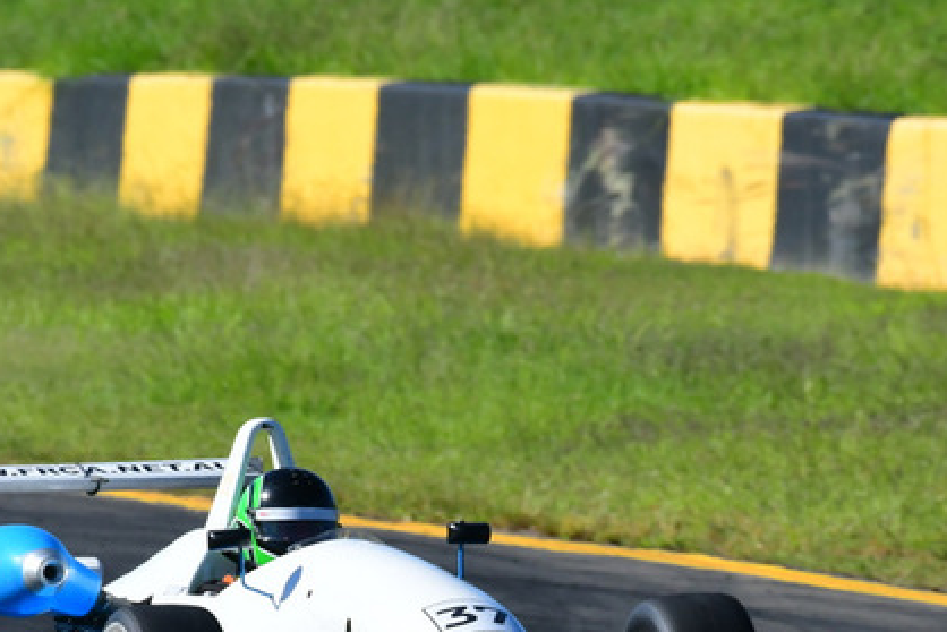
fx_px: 37786
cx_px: 424
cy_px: 512
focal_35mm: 1436
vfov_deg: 1.0
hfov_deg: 1.4
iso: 500
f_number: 13
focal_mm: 500
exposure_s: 1/640
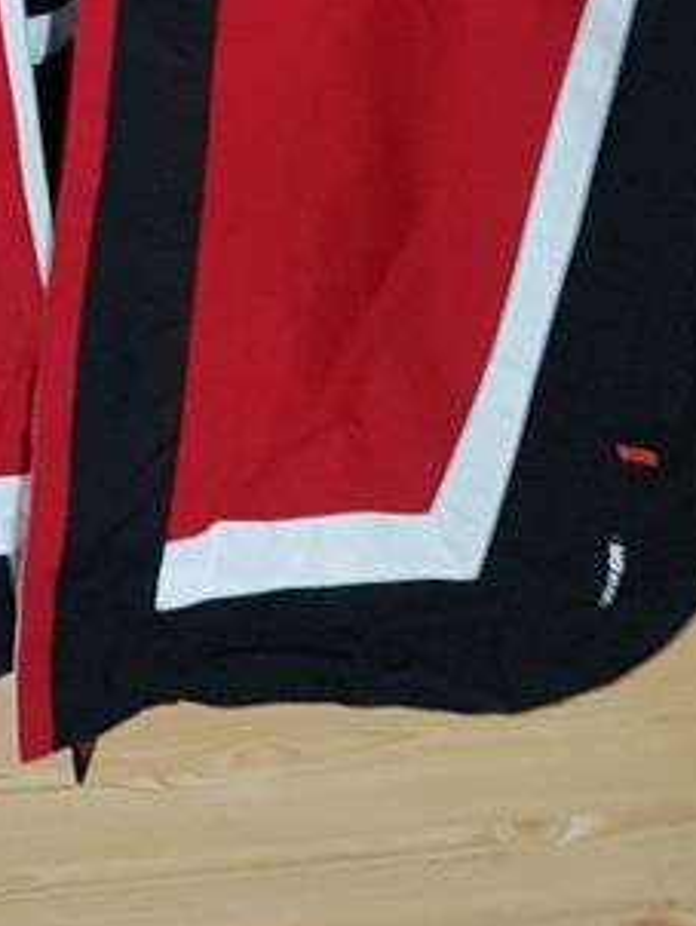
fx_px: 2302
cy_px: -506
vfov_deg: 19.5
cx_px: 3
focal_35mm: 86
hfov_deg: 16.8
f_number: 1.7
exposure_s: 1/13
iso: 250
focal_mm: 4.2
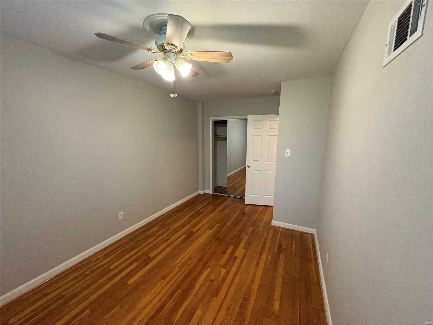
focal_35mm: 14
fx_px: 175
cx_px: 216
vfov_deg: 85.7
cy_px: 162
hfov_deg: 102.1
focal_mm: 2.22
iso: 500
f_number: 2.2
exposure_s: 1/60
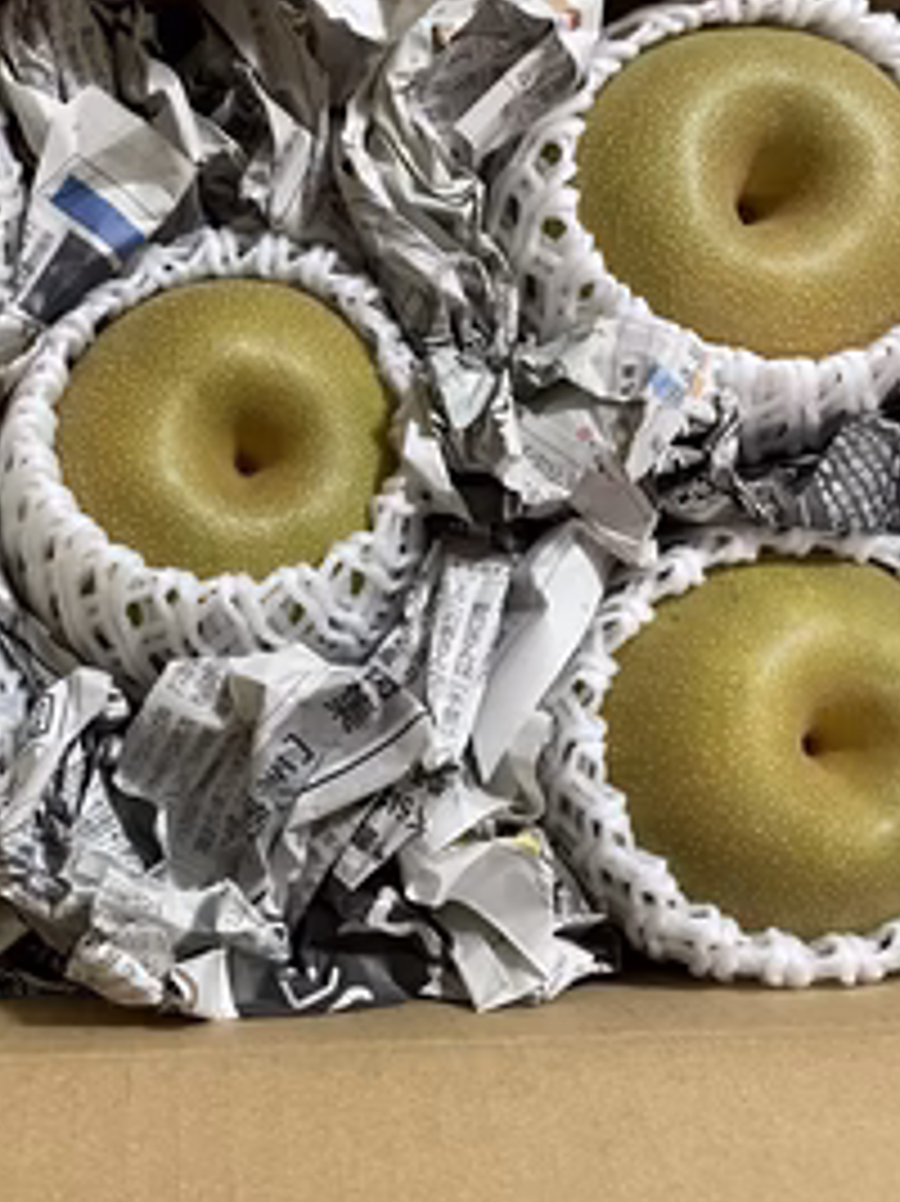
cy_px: 603
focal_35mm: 39
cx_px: 243
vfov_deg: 47.9
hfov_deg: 36.1
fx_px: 1353
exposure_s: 1/52
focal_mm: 4.2
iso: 320
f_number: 1.6
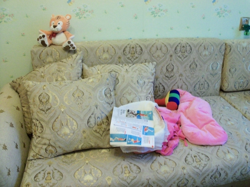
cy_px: 94
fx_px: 253
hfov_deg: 52.6
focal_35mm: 35
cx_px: 125
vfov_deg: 40.7
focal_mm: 6.3
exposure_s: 1/30
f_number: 3
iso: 200
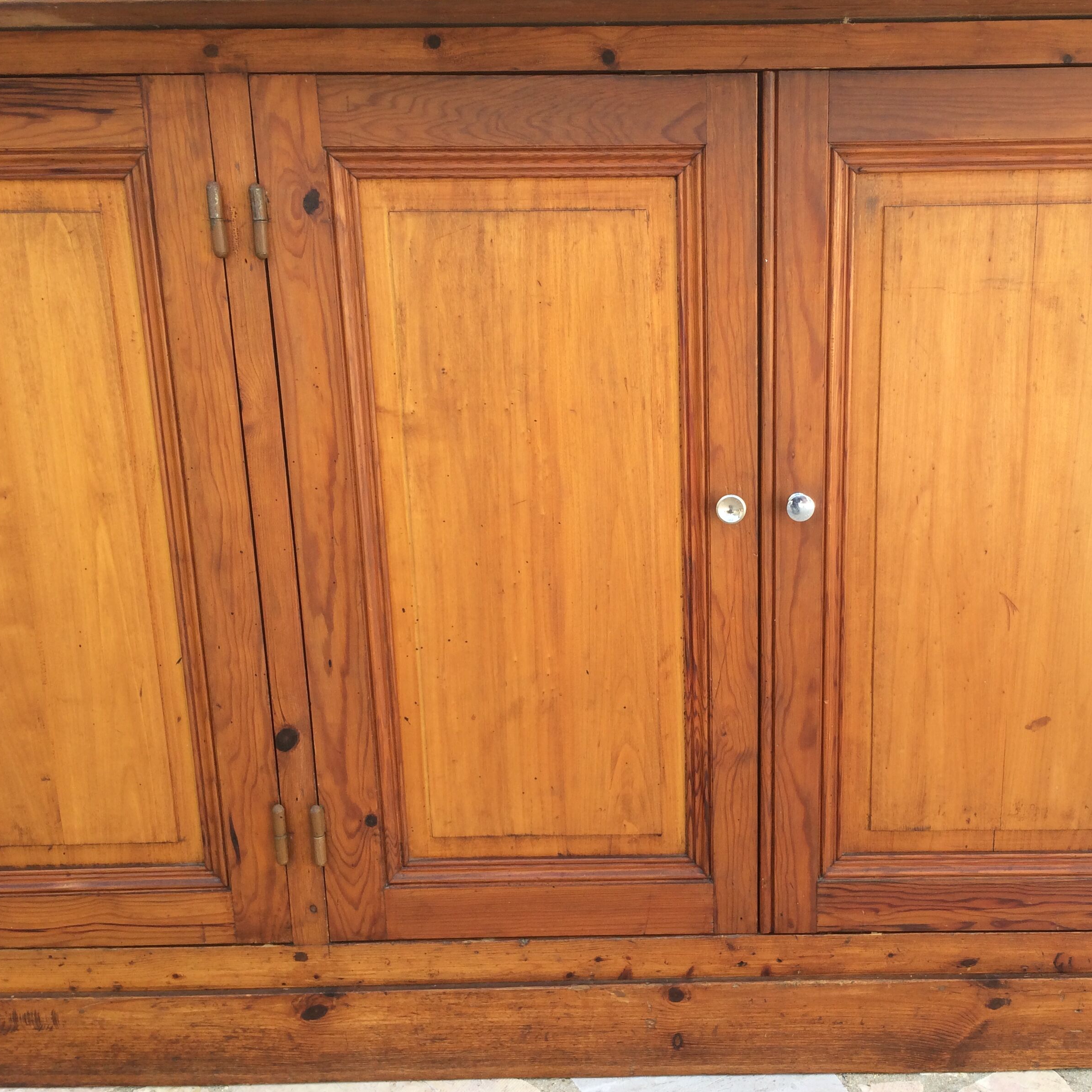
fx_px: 1249
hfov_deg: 46.7
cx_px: 691
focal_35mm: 35
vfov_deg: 47.2
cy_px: 558
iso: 32
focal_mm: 4.15
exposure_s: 1/277
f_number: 2.2
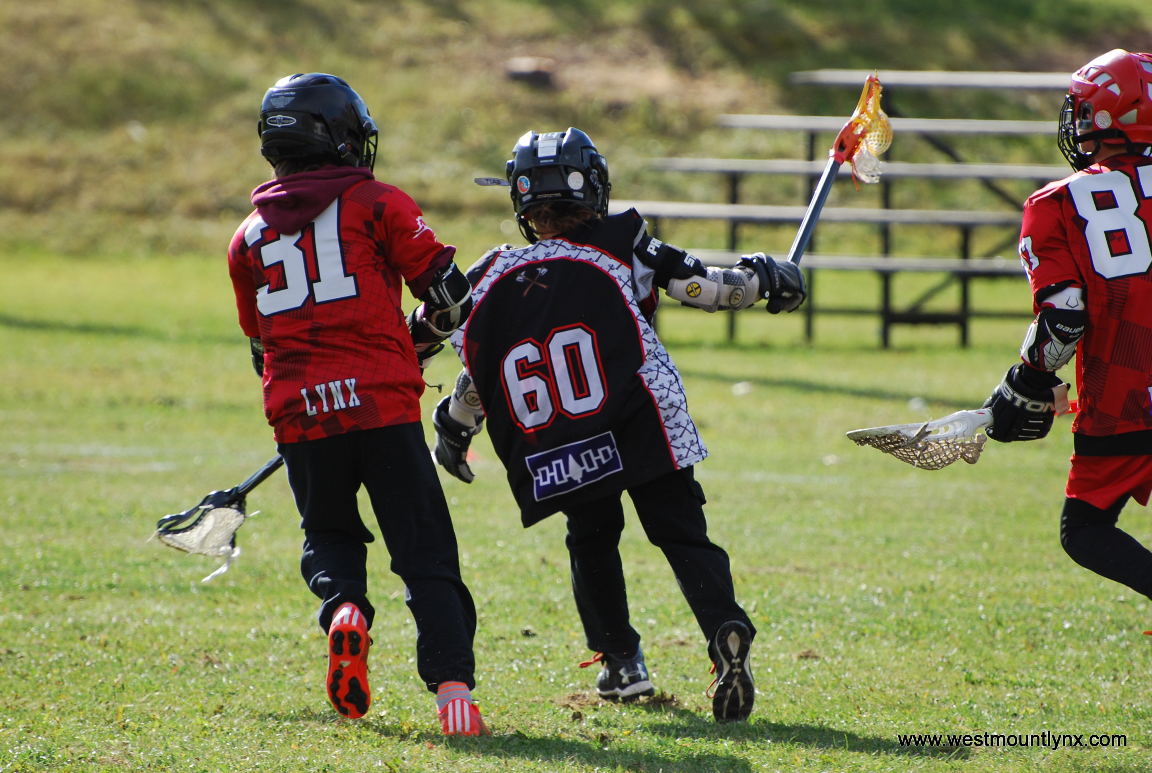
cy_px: 386
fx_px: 14430
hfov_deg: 4.6
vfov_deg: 3.1
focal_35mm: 450
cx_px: 576
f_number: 5.6
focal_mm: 300
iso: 220
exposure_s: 1/500
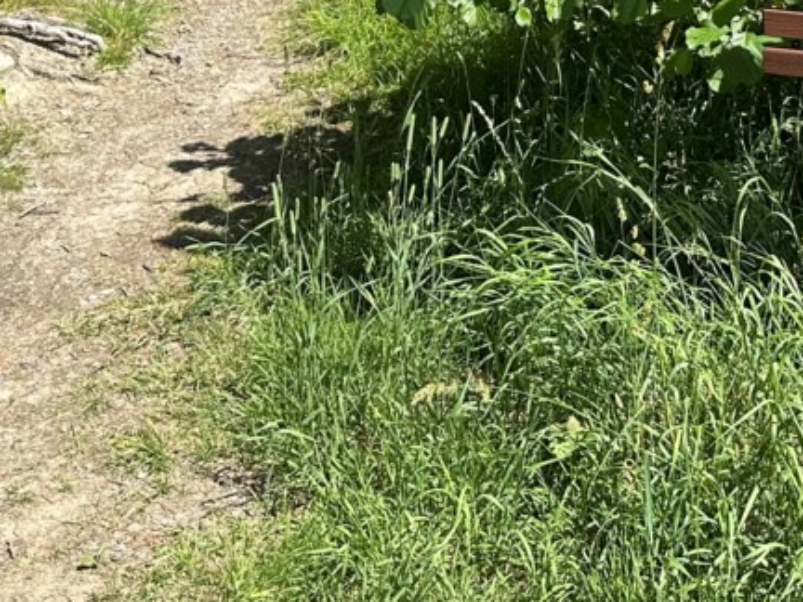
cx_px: 662
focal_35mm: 80
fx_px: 1856
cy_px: -396
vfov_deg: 16.2
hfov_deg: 24.0
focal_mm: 6.86
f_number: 1.78
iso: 80
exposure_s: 1/2353
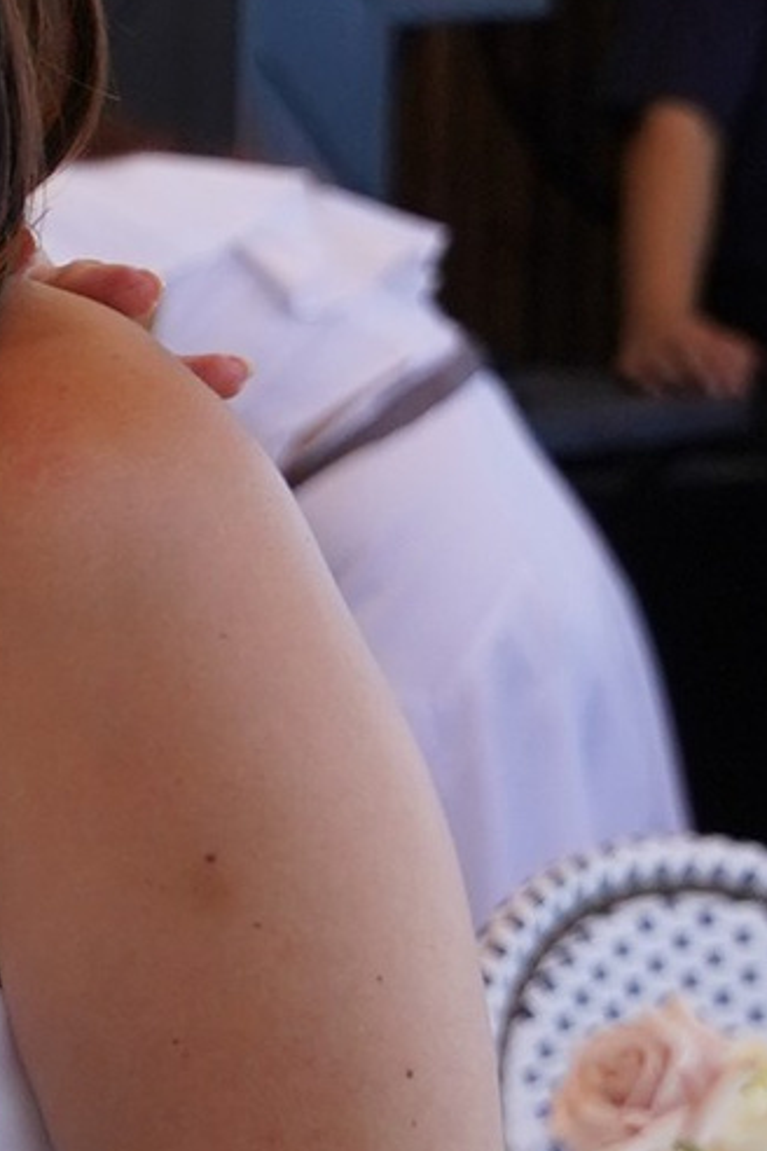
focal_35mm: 247
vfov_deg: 8.3
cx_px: -2055
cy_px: 456
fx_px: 7883
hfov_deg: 5.1
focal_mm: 31.6
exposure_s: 1/400
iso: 500
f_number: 3.5
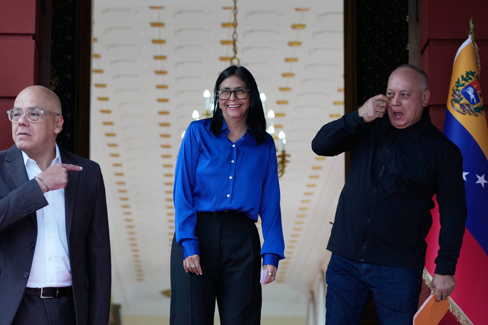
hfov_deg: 14.5
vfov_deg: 9.7
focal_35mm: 141
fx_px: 1911
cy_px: 162
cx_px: 244
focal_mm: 141
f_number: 7.1
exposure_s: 1/400
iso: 1250
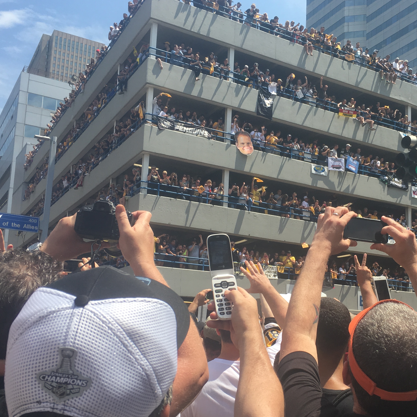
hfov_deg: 38.7
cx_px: 282
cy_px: 245
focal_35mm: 43
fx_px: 586
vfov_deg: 39.0
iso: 25
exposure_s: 1/1131
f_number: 2.2
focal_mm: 4.15
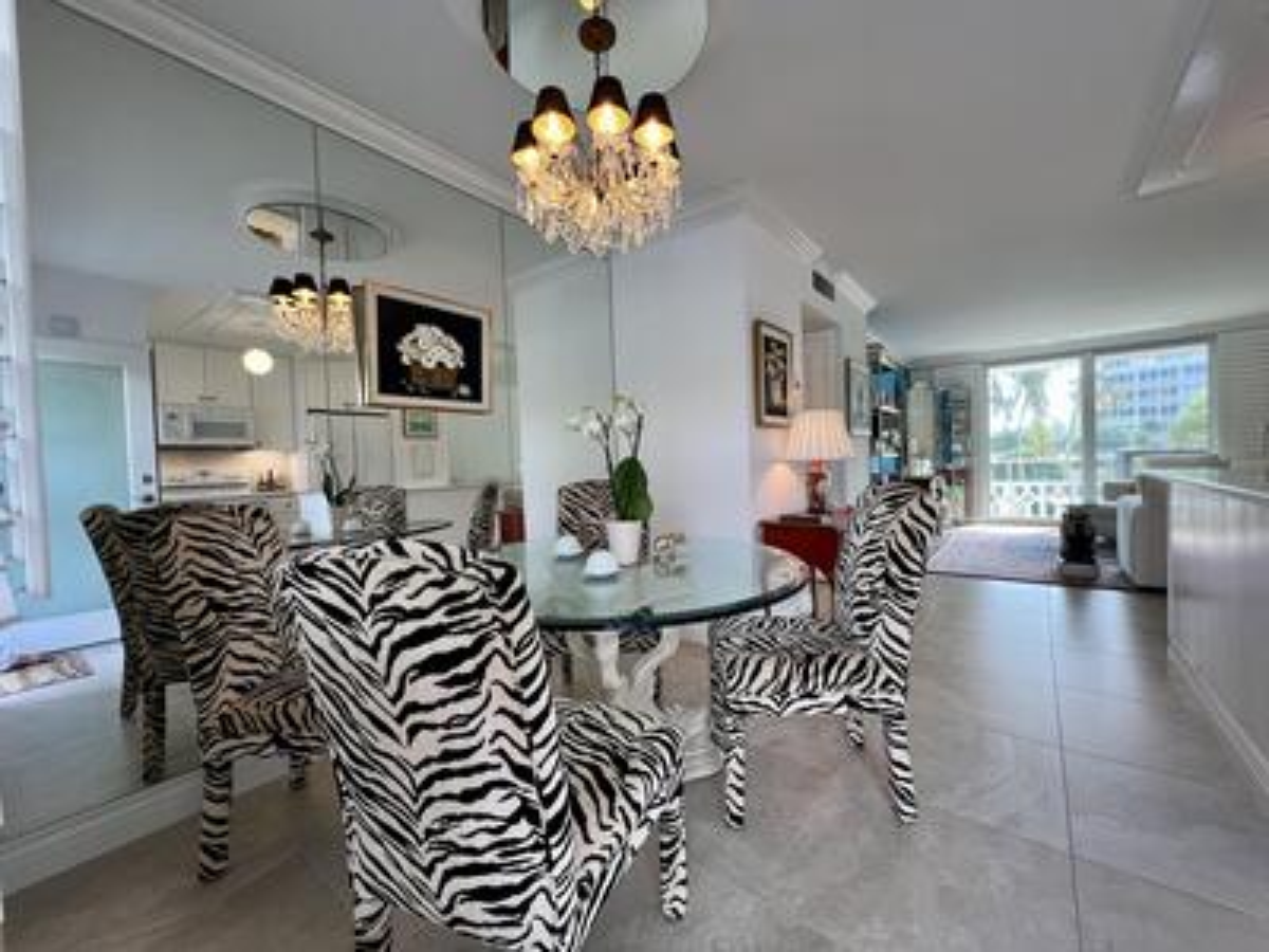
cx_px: 634
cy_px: 476
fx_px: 477
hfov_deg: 106.2
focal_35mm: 13
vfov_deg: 89.9
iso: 100
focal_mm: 1.57
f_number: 1.8
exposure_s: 1/120
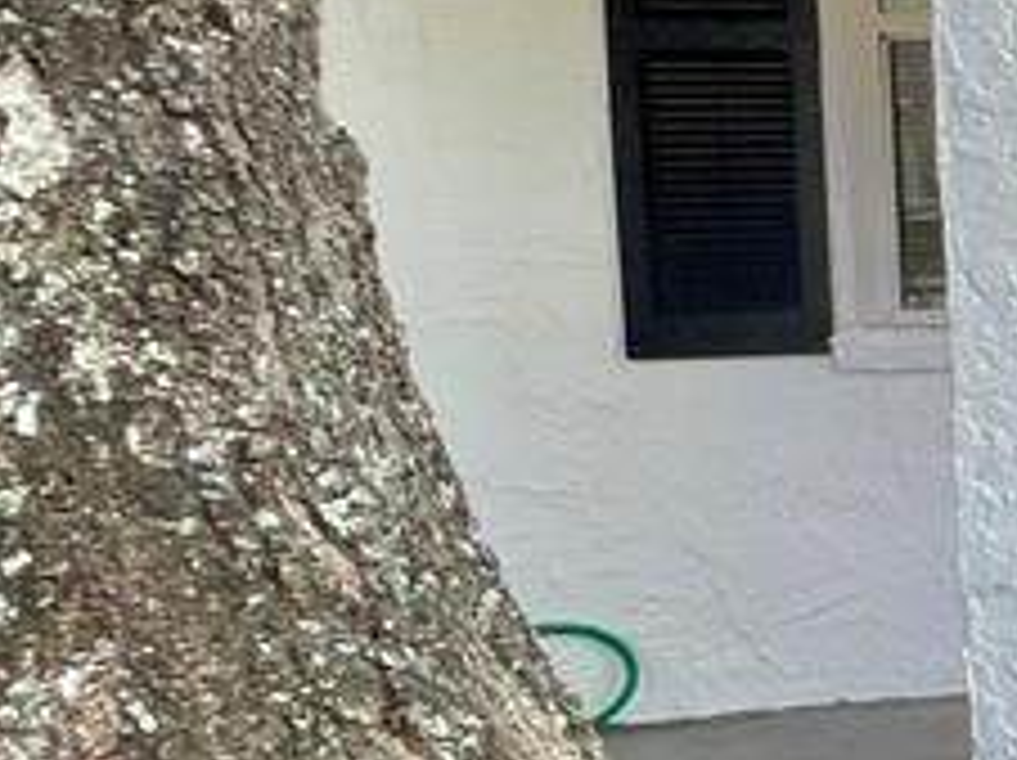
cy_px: 301
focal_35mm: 59
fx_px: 1732
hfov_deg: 17.9
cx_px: 2151
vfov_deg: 24.7
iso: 32
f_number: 1.8
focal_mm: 1.57
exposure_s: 1/392
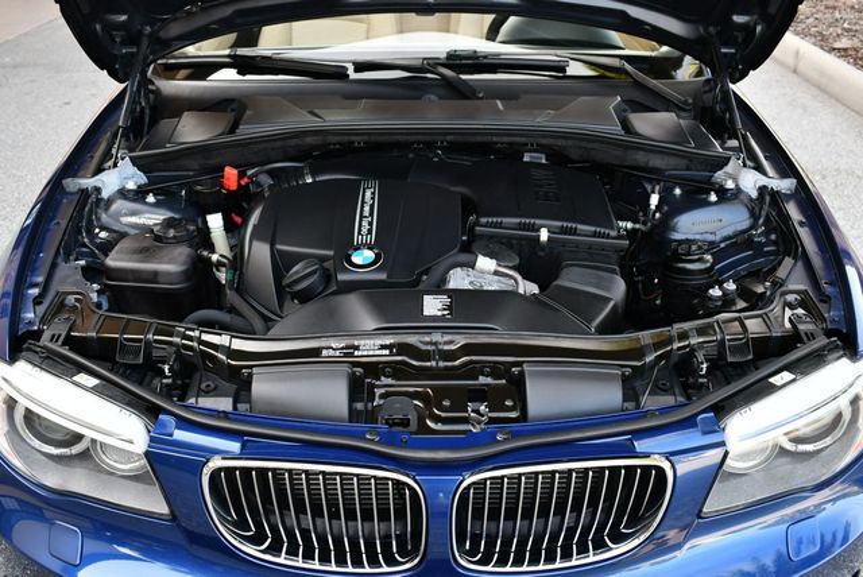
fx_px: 864
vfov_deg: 36.9
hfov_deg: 53.1
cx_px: 432
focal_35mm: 36
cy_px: 288
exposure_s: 1/250
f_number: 3.5
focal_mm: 18
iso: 400
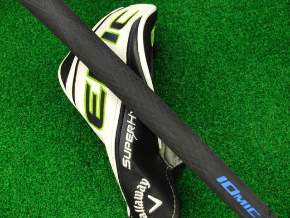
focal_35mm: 37
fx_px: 310
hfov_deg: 50.1
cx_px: 145
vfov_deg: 38.7
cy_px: 109
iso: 400
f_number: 3.6
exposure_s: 1/40
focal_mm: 6.42
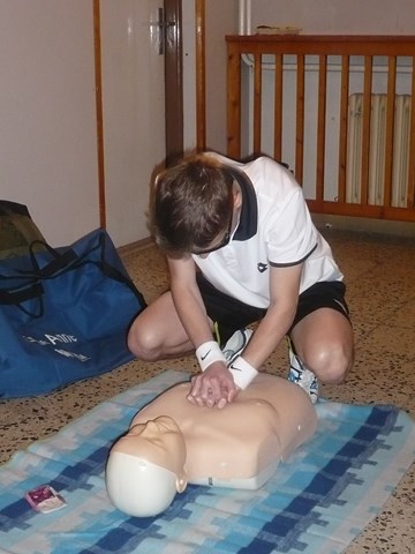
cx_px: 208
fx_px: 975
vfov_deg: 31.7
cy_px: 277
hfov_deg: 24.0
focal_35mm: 61
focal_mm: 7.5
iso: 320
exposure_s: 1/30
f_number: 3.2
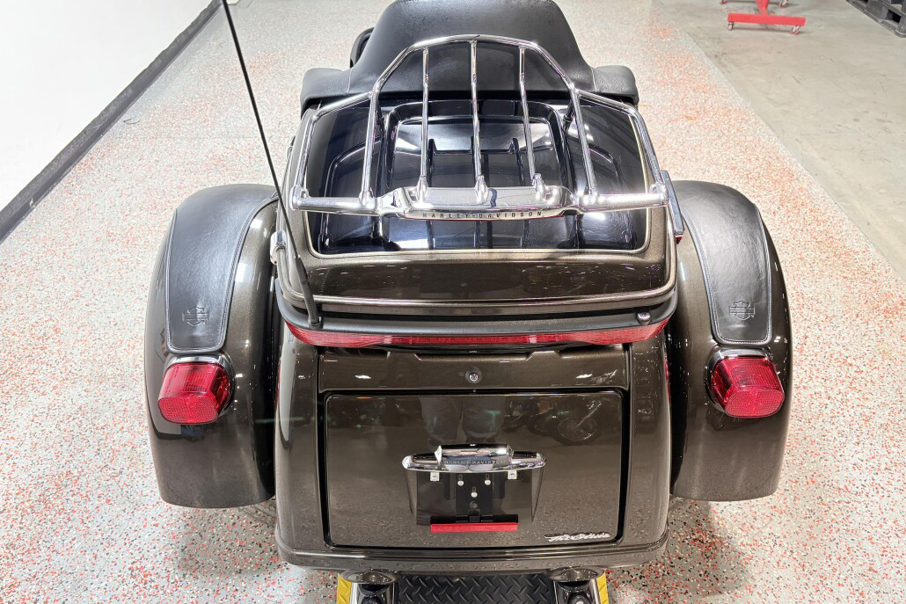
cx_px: 456
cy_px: 309
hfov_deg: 65.5
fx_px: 705
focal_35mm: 28
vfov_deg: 46.4
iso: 125
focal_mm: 5.96
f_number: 1.6
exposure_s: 1/120
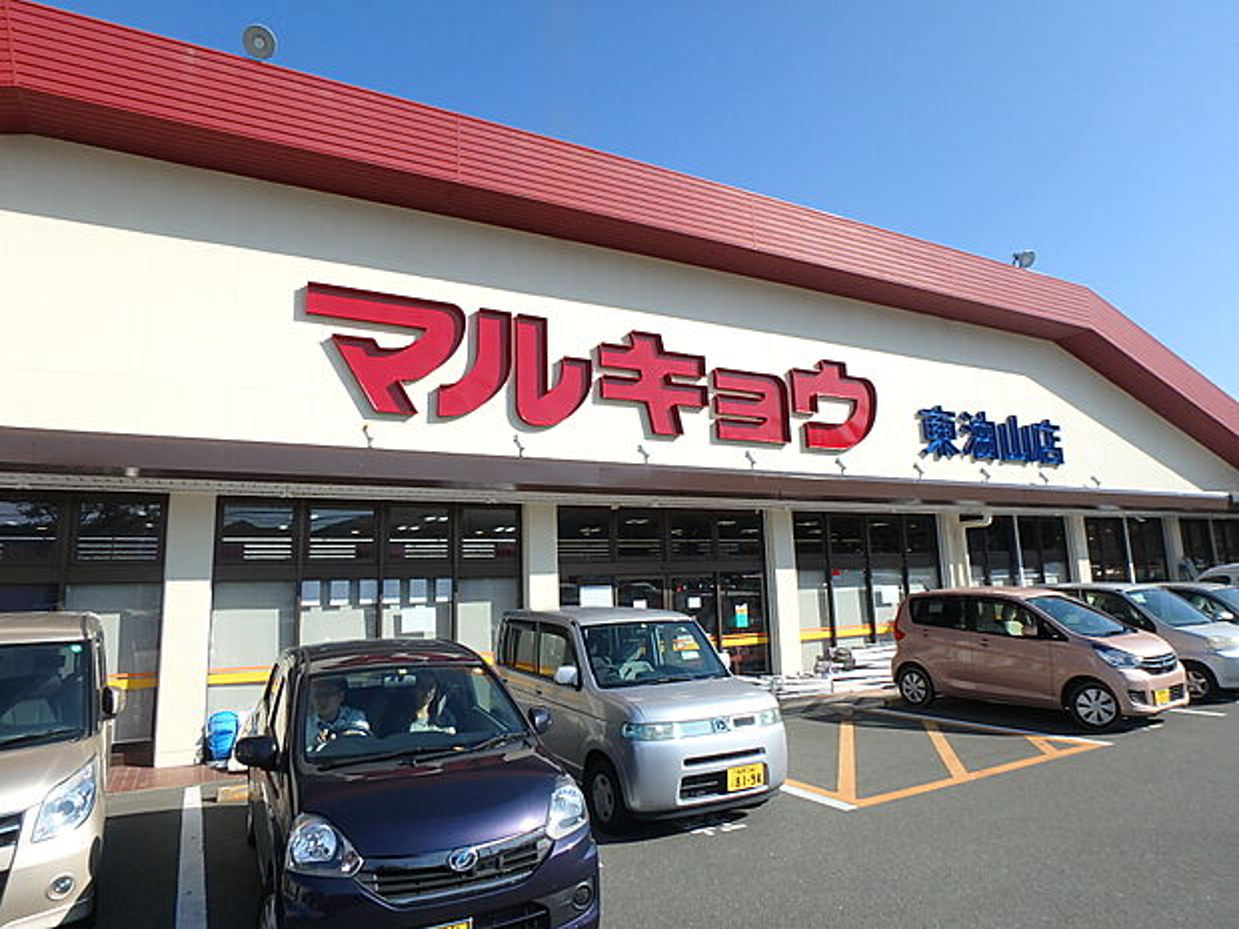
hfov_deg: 79.0
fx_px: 752
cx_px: 620
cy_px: 464
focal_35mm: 21
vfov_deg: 63.4
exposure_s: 1/1000
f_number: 3.5
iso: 125
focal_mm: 3.7
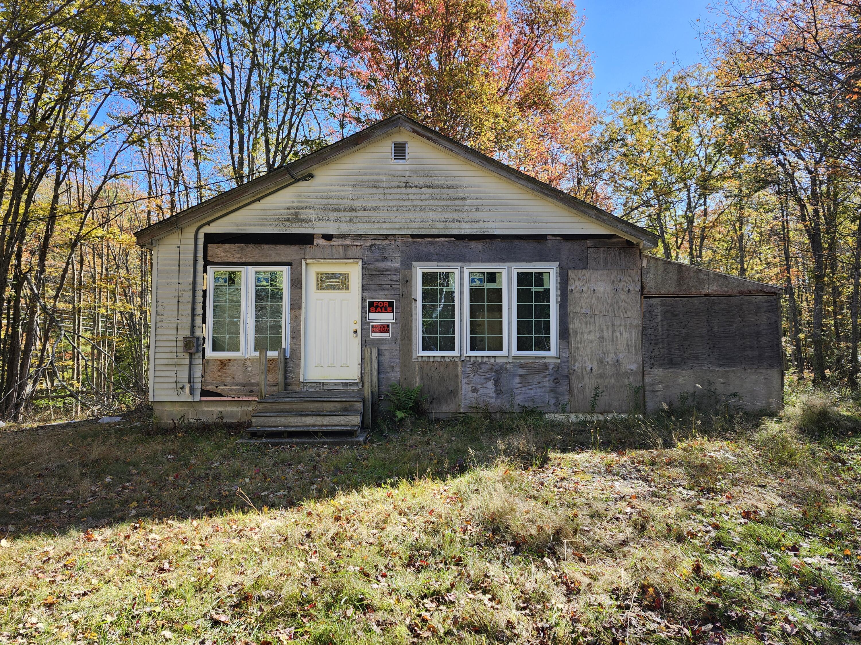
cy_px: 322
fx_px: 572
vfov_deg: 58.9
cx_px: 430
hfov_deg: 73.9
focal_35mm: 23
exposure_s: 1/423
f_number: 1.8
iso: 25
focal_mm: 5.54
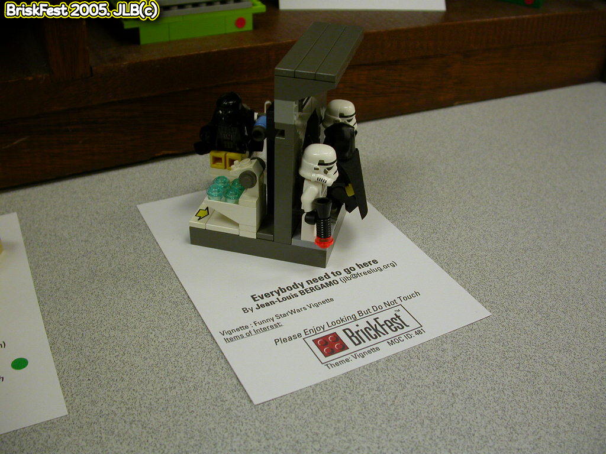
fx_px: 665
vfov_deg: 37.7
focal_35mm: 38
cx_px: 303
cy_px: 227
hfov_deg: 49.0
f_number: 2.6
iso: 100
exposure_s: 1/16.3
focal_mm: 7.85
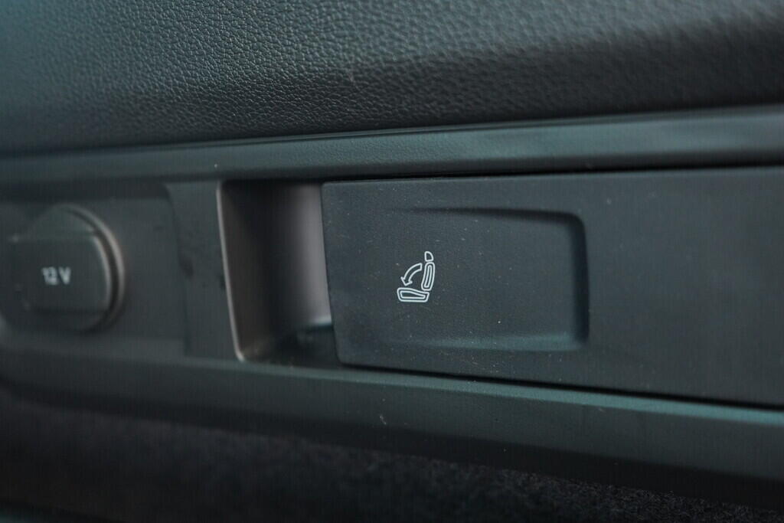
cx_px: 392
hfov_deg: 53.1
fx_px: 784
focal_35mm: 36
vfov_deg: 36.9
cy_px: 262
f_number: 2.8
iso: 1600
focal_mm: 24
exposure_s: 1/40
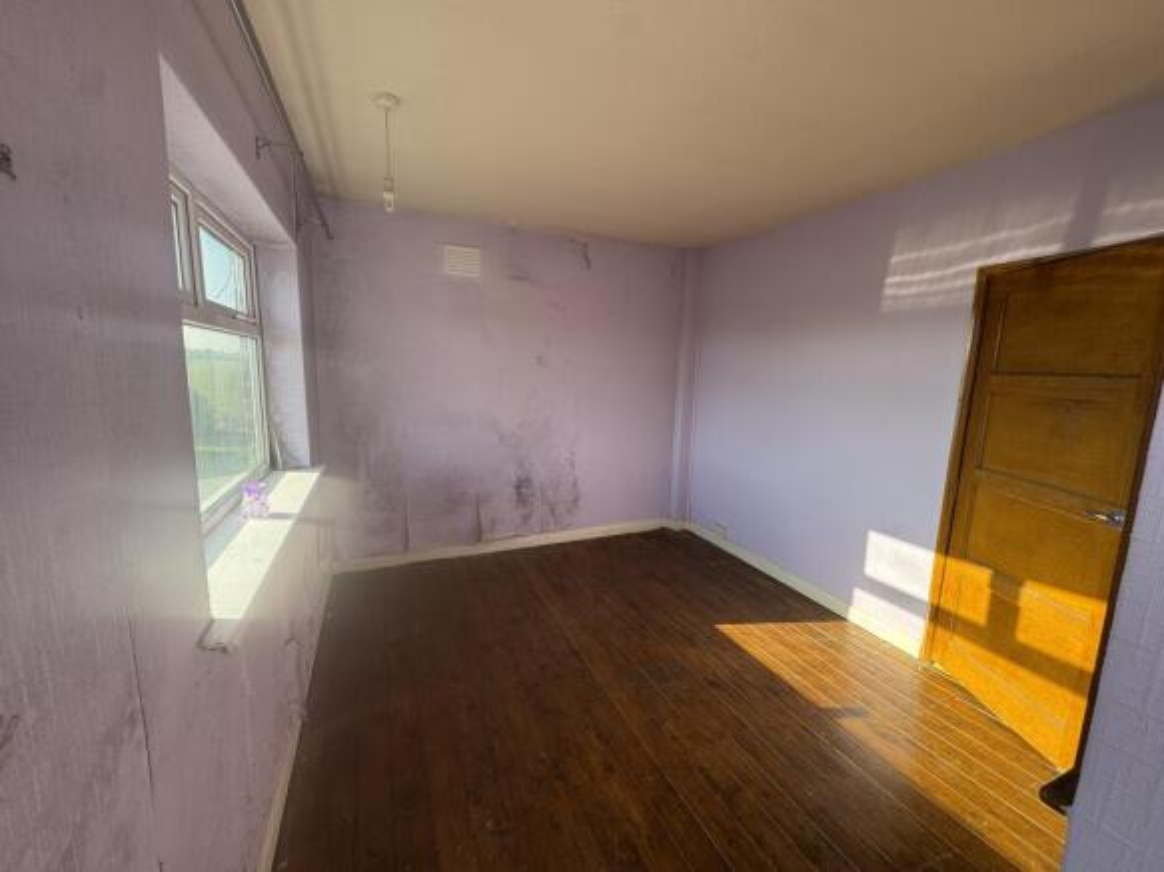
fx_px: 471
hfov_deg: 102.1
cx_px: 582
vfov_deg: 85.7
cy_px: 436
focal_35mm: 14
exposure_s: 1/150
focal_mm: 2.22
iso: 40
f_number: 2.2
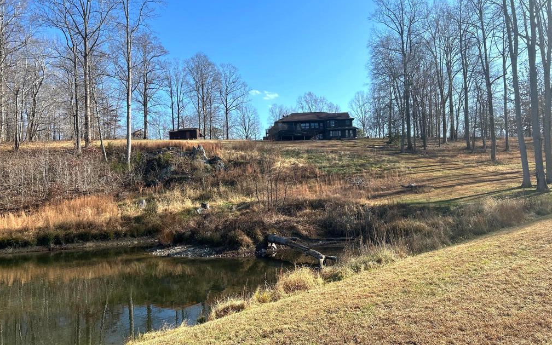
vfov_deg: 44.5
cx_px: 275
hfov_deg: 66.5
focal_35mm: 28
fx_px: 421
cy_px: 161
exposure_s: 1/2404
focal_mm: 5.7
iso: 50
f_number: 1.5
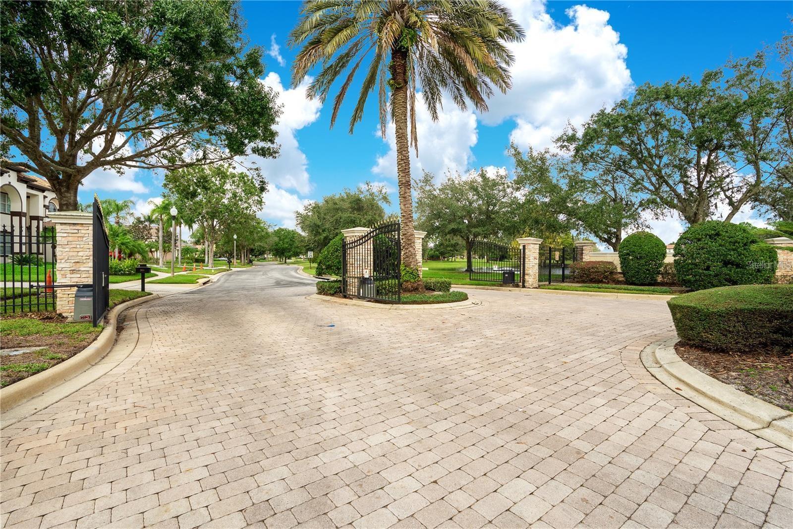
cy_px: 264
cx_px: 396
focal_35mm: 16
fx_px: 352
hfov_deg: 96.7
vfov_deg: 73.7
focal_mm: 16
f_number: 10
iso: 100
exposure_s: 1/100
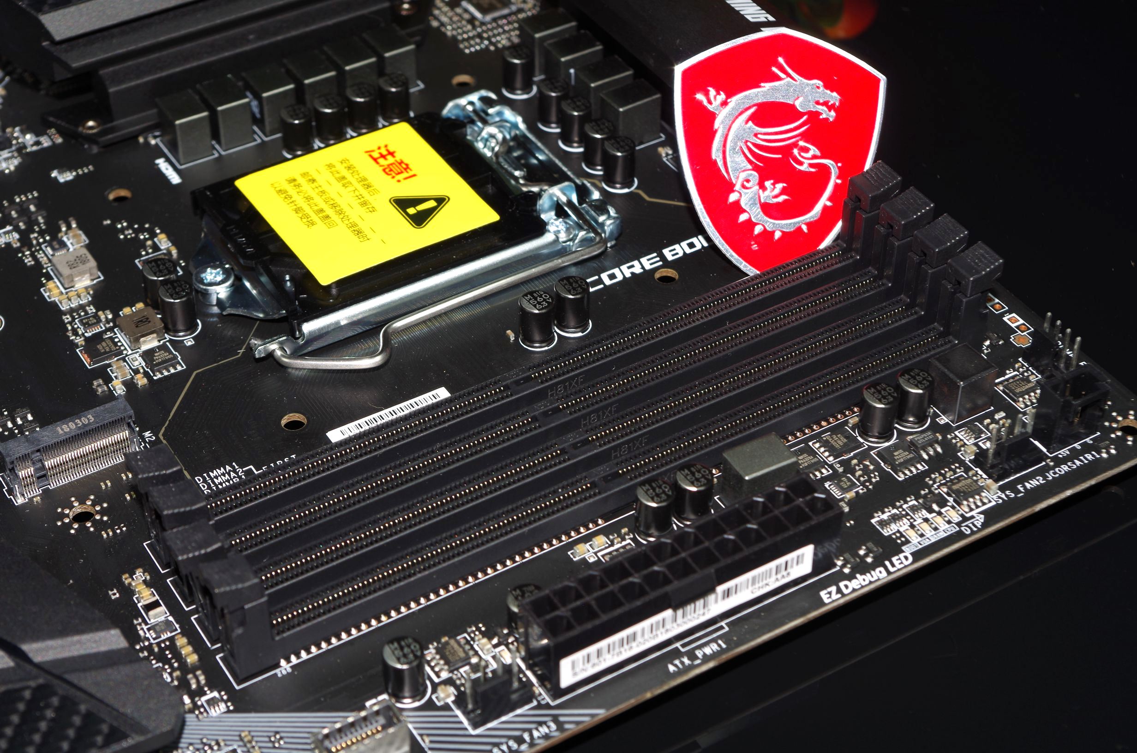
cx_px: 568
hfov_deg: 31.5
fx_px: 2017
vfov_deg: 21.1
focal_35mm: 64
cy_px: 376
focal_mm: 42.5
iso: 100
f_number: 11
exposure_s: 1/30
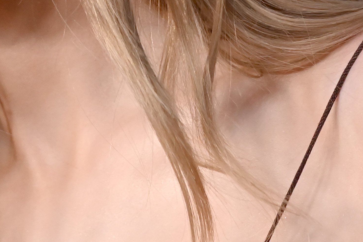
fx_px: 11354
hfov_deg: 1.8
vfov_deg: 1.2
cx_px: 1
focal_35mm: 1126
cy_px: -170
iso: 8000
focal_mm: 300
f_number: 5.6
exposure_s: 1/1600
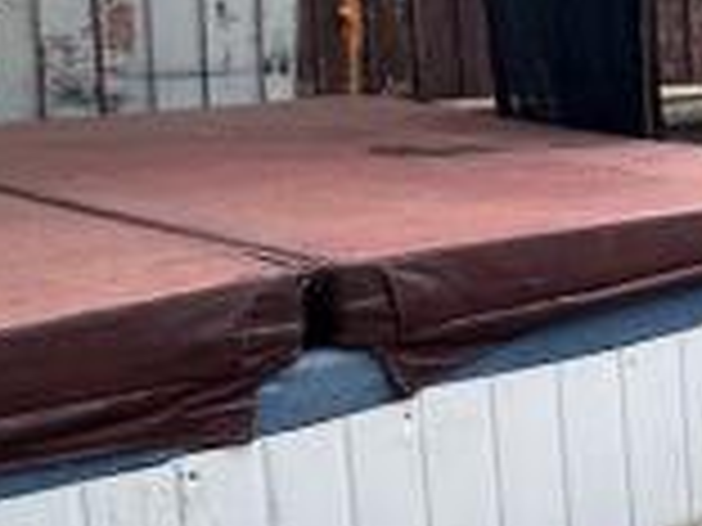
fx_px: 1866
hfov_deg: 15.2
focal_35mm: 92
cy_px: 58
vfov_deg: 15.9
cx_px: 1557
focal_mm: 2.22
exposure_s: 1/410
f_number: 2.2
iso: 40
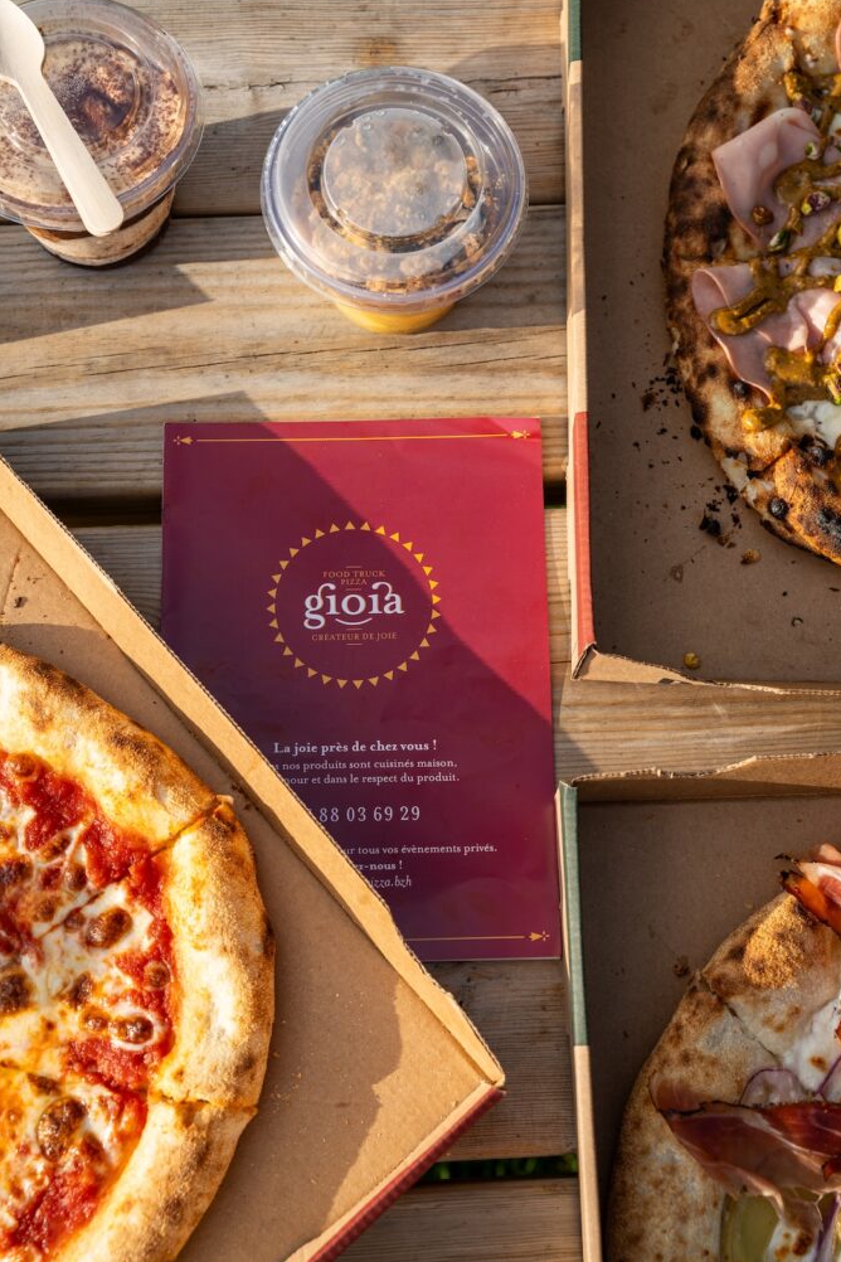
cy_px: 630
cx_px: 427
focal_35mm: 47
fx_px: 1650
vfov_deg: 41.8
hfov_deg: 28.6
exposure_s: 1/320
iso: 100
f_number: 6.3
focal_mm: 46.1
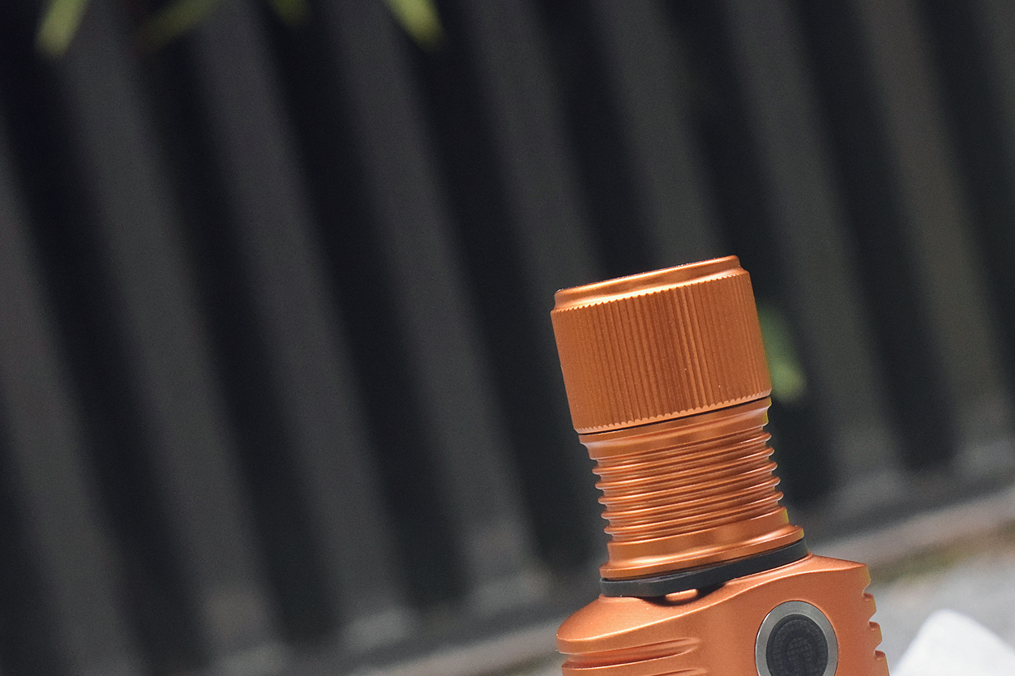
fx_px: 3715
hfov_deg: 15.5
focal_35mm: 132
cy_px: 493
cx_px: 605
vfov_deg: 10.4
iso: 3200
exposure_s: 1/400
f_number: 10
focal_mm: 55
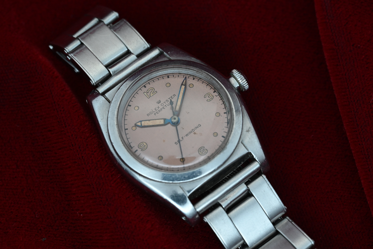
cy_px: 124
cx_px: 186
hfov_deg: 19.5
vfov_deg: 13.0
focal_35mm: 105
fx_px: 1088
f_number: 16
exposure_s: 1/100
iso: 3200
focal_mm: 105
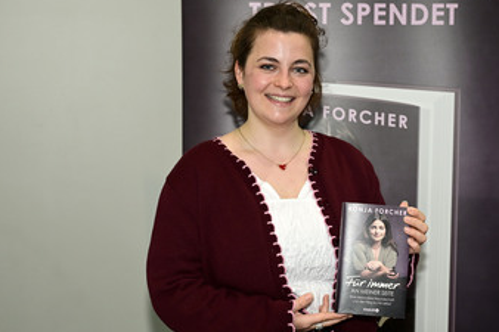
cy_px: 152
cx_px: 269
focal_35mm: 56
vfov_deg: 24.2
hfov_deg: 35.6
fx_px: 776
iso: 1600
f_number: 5
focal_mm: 42
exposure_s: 1/200
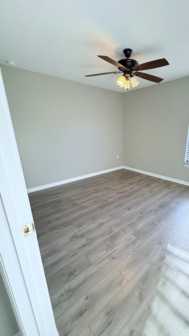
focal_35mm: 16
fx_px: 143
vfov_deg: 99.4
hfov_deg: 65.0
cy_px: 171
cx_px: 128
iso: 160
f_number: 2.2
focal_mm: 2.22
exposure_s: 1/120
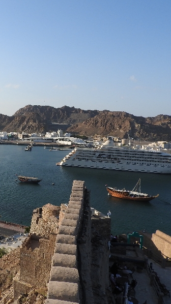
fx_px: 282
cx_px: 8
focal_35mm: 35
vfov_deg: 56.6
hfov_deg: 31.6
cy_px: 152
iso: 100
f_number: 3.3
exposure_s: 1/1600
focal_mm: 4.3
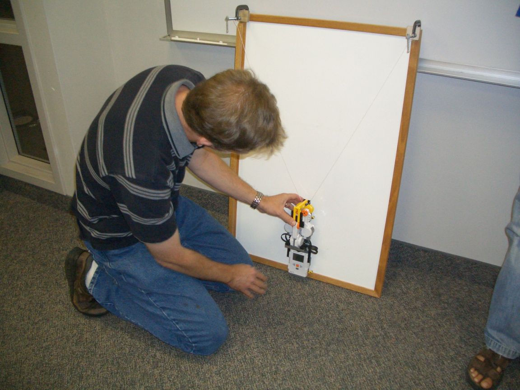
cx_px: 260
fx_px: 526
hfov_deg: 52.6
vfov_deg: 40.7
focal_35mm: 35
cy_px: 195
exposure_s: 1/60
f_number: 2.6
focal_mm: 5.8
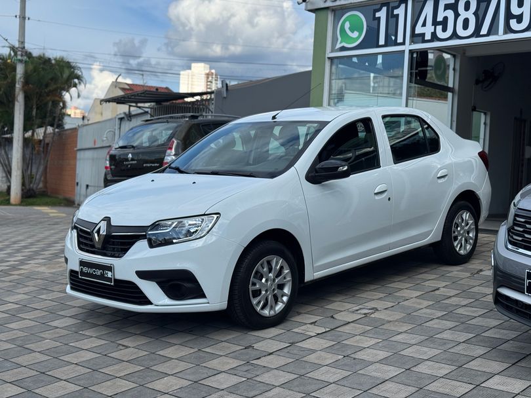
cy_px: 199
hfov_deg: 39.6
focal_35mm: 48
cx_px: 266
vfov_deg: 30.3
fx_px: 737
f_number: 1.78
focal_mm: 6.76
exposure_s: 1/3610
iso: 64
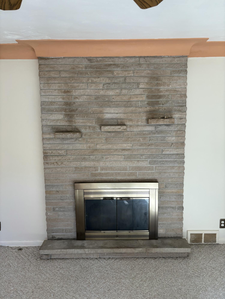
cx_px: 112
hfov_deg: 53.1
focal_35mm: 26
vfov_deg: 67.3
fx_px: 225
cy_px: 150
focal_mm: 5.96
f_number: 1.6
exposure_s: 1/121
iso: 64
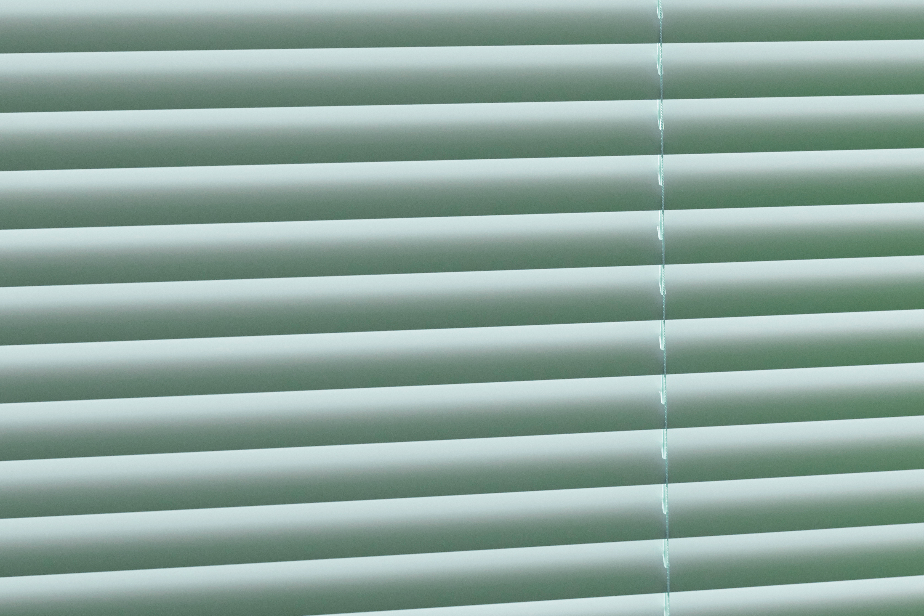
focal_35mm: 143
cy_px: 198
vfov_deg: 9.6
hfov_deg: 14.1
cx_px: 955
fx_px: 3670
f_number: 3.5
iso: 640
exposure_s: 1/125
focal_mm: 58
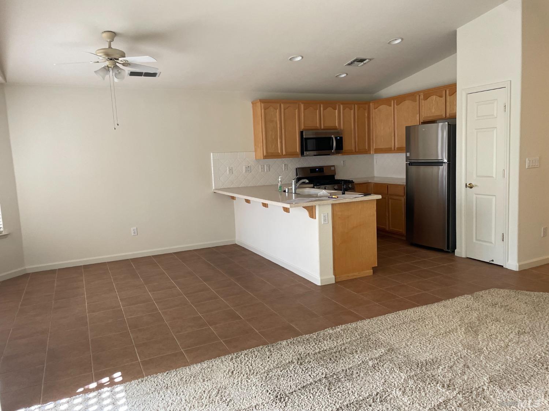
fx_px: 412
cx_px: 274
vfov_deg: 53.1
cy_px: 206
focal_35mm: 26
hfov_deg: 67.3
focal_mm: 4.2
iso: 125
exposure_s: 1/118
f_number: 1.6
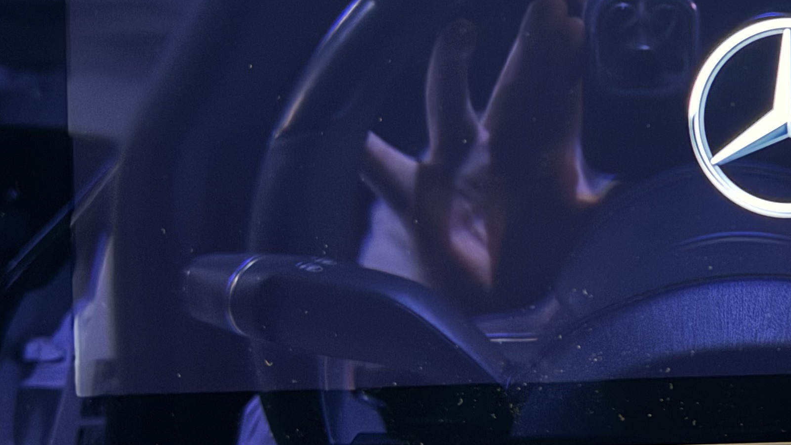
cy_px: 86
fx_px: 1385
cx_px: 760
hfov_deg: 30.0
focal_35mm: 66
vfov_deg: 18.1
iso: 1600
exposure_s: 1/9
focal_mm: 6.76
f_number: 1.78
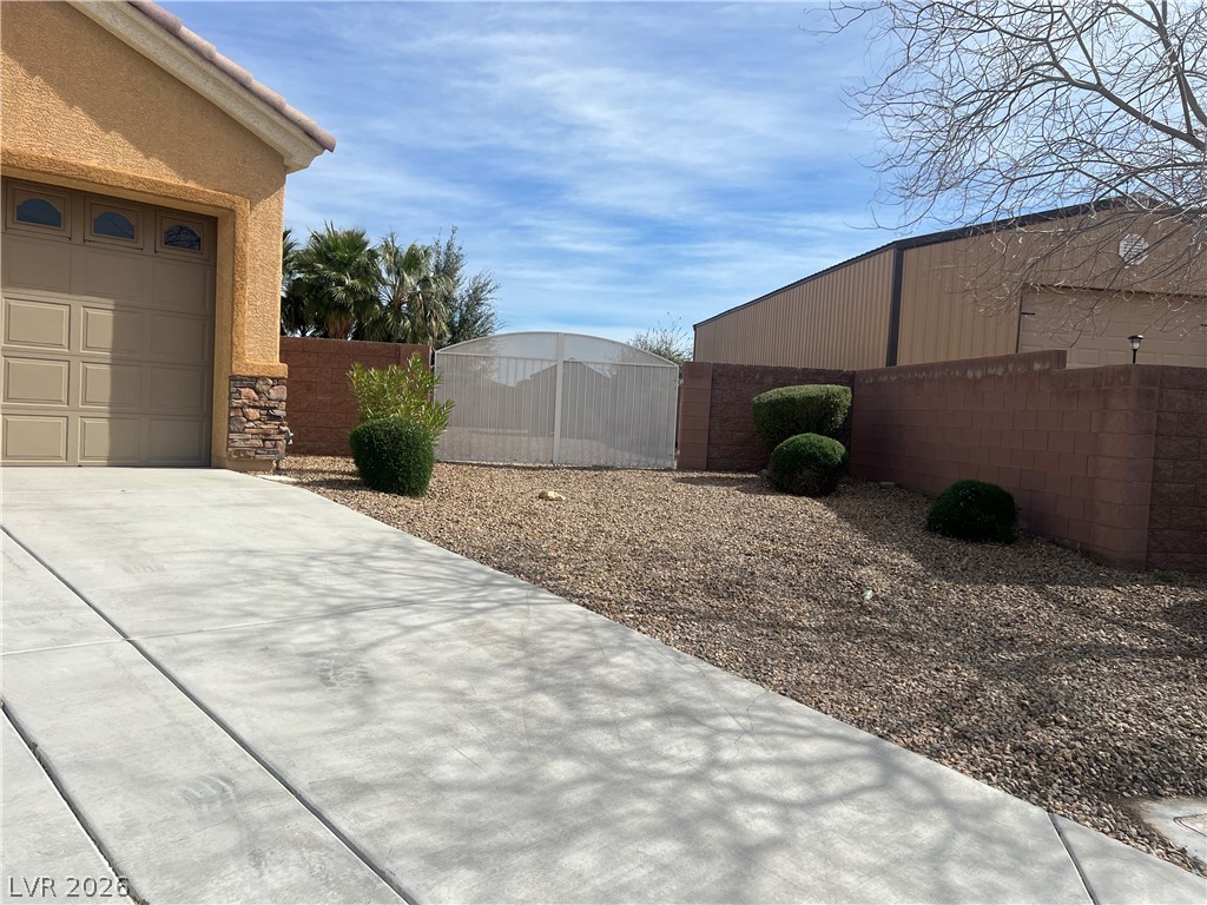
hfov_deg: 67.3
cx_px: 604
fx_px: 907
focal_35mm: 26
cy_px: 452
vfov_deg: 53.1
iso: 50
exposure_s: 1/6993
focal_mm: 5.7
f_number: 1.5
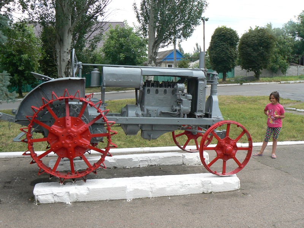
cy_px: 114
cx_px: 152
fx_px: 316
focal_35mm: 36
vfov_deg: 39.7
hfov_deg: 51.4
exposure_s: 1/200
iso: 80
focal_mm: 6
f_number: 5.6
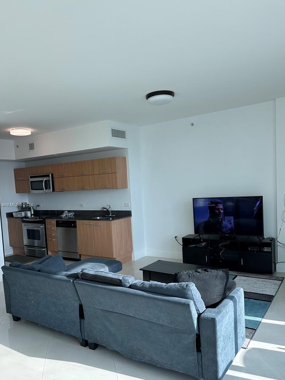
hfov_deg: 51.3
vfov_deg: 65.2
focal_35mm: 27
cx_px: 128
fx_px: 296
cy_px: 205
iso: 80
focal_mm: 6.86
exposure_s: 1/604
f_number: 1.78
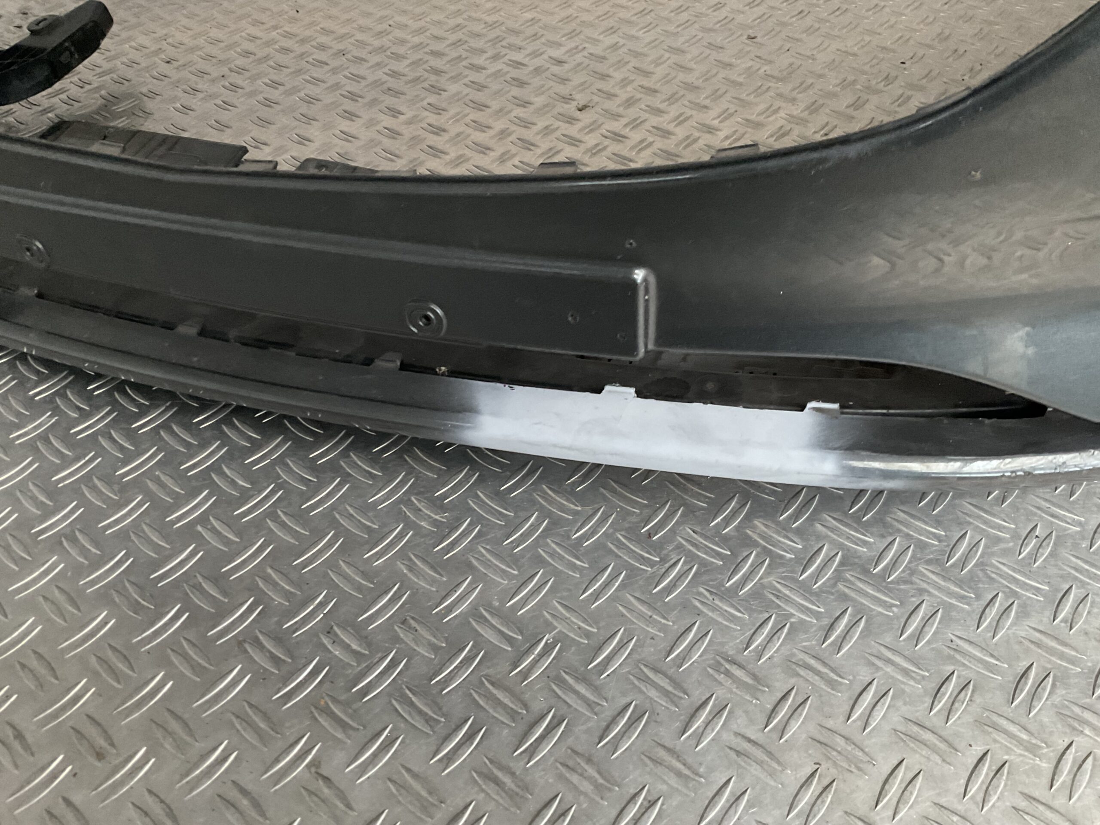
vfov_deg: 48.2
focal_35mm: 29
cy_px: 412
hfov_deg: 61.7
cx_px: 550
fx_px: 922
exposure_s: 1/33
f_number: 1.8
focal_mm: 3
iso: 320
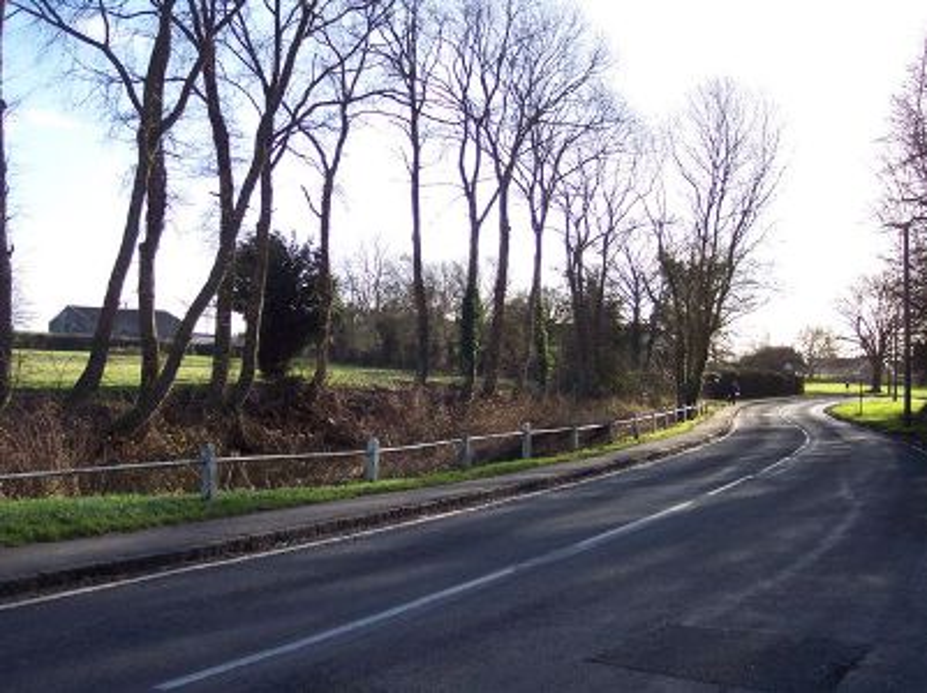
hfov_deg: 49.0
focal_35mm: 38
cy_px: 346
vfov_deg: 37.7
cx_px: 464
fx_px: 1017
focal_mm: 8
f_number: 2.8
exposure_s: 1/700
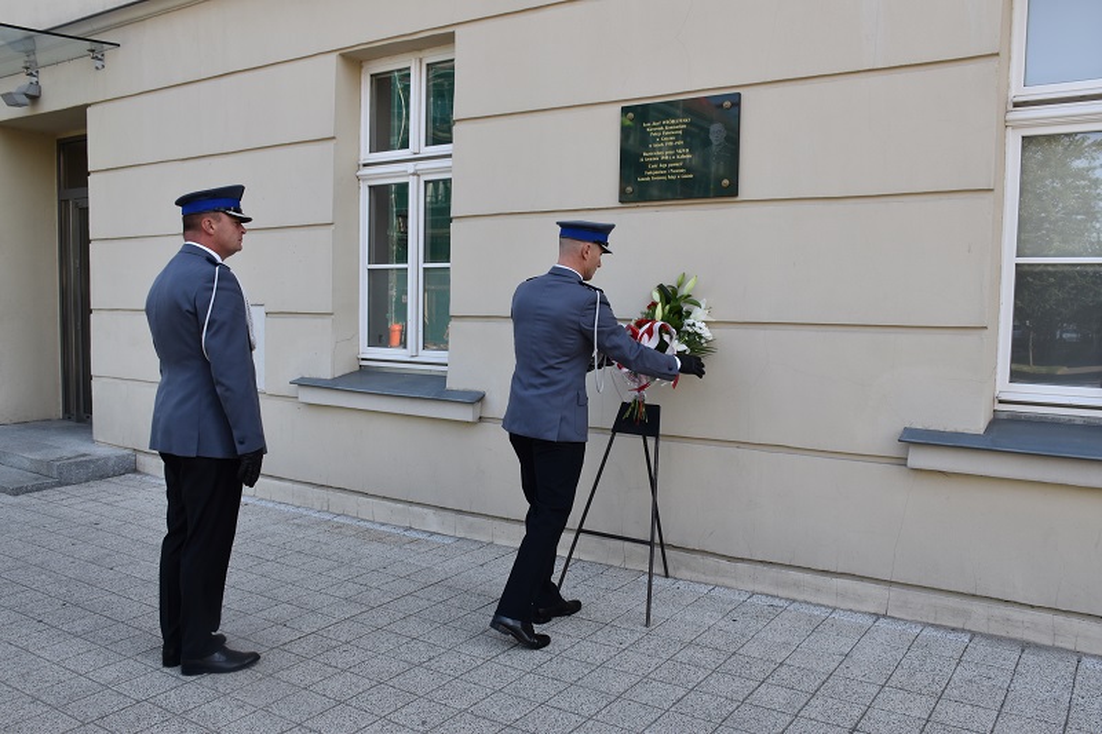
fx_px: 918
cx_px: 551
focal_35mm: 30
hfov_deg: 61.9
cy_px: 367
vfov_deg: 43.6
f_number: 8
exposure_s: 1/250
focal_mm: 20
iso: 320
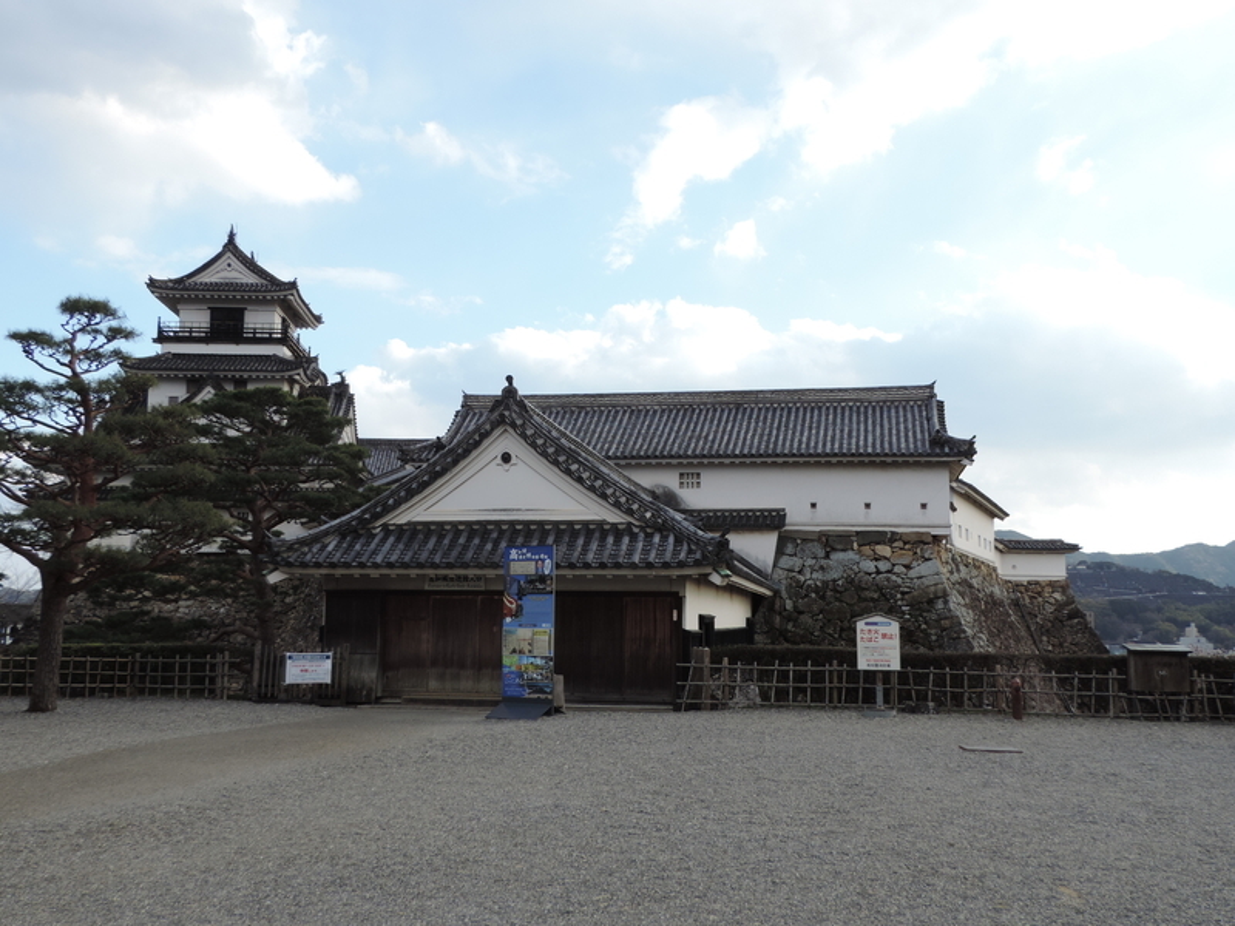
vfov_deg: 42.9
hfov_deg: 55.4
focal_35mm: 33
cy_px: 463
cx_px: 618
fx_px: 1177
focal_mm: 5.8
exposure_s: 1/320
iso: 80
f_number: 3.2
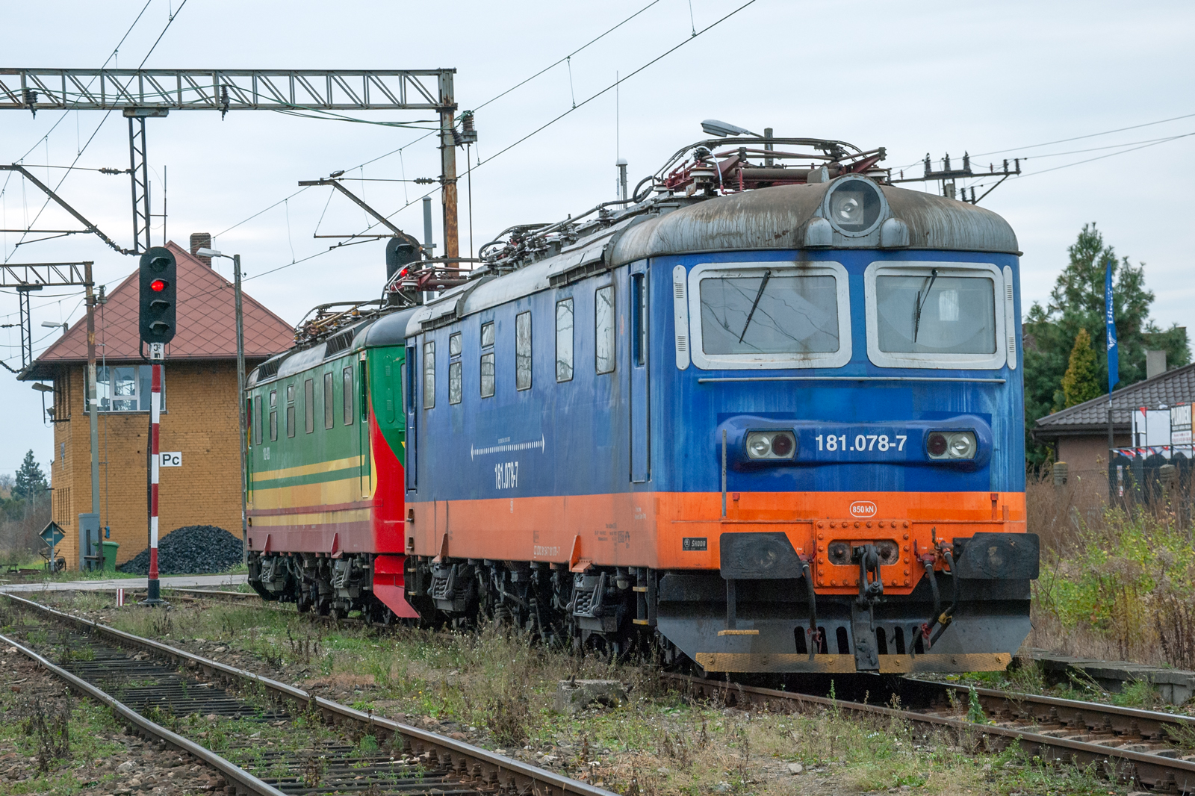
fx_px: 3982
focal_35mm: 120
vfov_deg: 11.4
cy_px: 398
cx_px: 598
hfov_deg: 17.1
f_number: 7.1
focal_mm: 80
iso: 200
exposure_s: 1/250
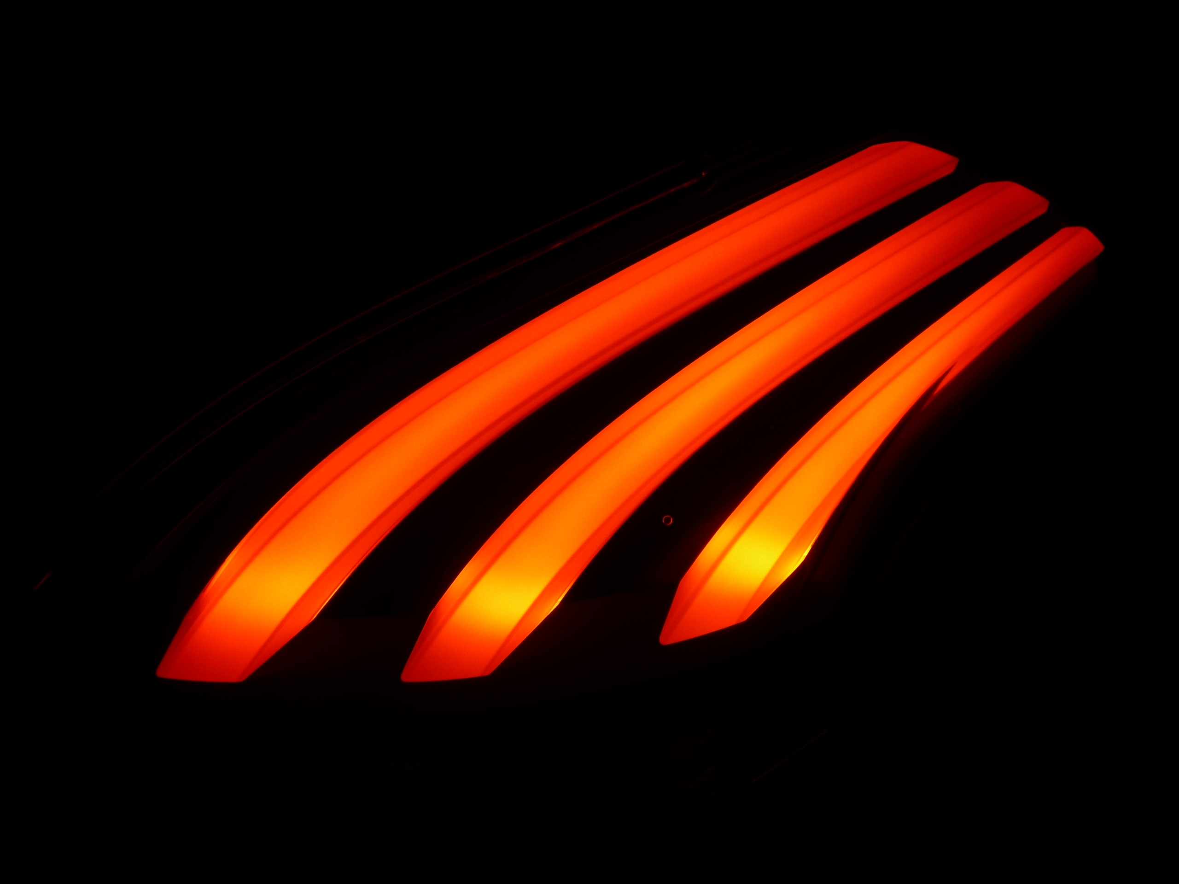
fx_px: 1907
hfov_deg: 34.3
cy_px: 442
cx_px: 590
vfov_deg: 26.1
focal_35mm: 56
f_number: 4.4
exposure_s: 1/125
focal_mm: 10
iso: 100
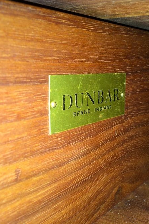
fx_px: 261
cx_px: 112
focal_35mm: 42
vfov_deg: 46.4
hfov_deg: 31.3
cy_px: 111
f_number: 2.2
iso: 32
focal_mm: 4.12
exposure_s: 1/35
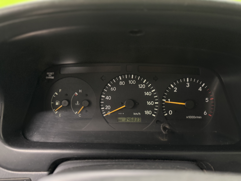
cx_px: 120
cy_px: 90
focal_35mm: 24
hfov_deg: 71.6
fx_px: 167
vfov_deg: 56.8
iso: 640
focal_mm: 6.76
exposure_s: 1/33
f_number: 1.78
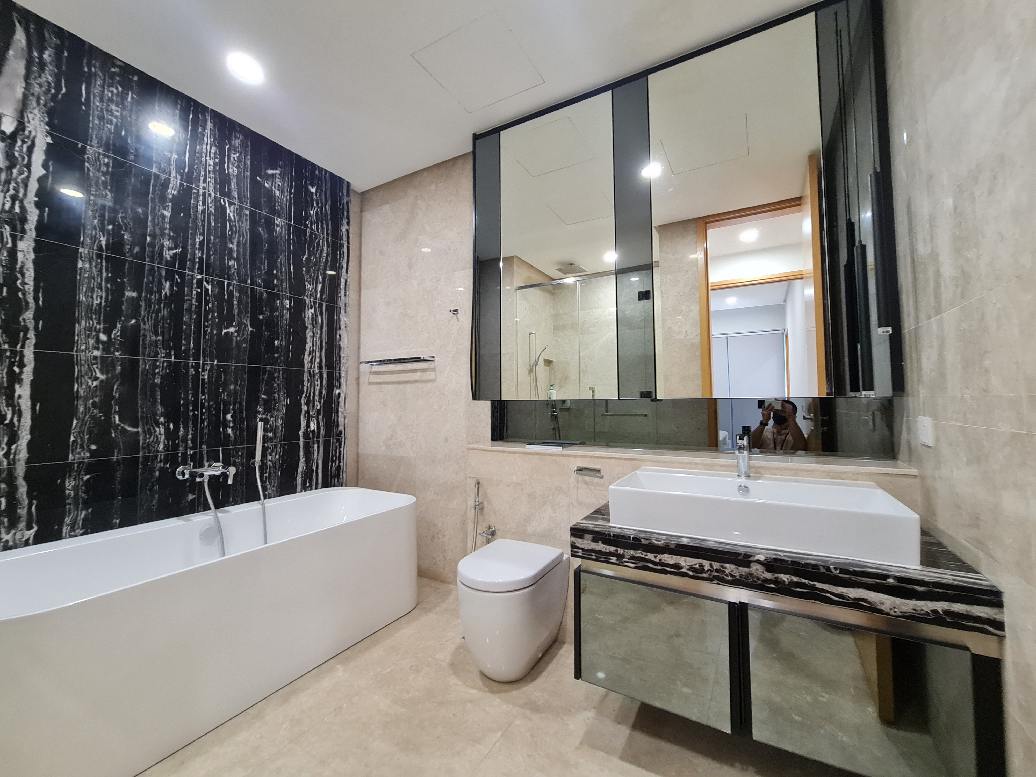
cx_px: 518
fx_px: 389
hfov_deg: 106.2
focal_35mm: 13
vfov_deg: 89.9
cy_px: 388
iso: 320
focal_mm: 2.2
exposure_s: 1/33
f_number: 2.2
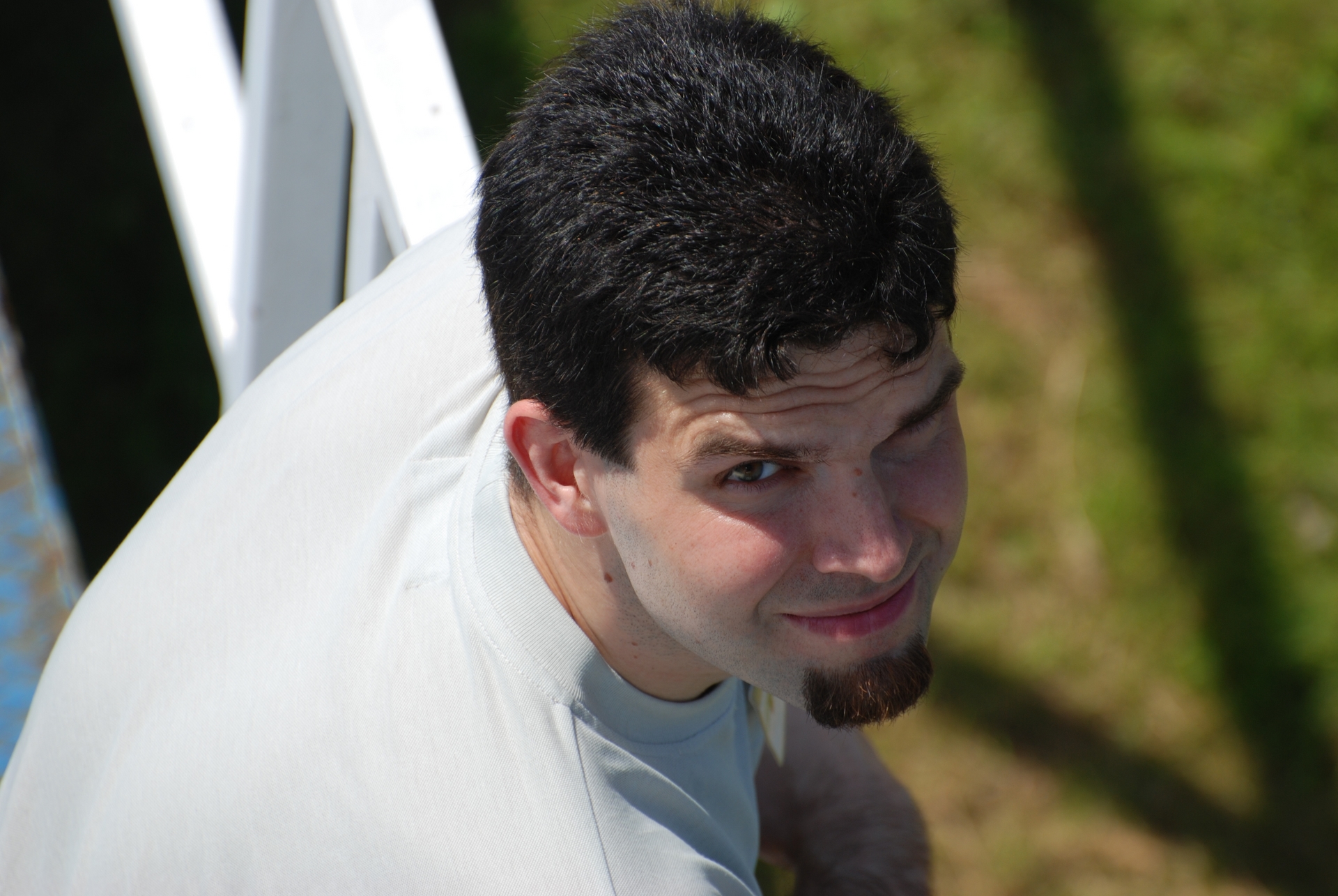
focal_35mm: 450
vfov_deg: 3.1
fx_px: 16744
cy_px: 448
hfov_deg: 4.6
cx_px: 669
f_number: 5.6
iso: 100
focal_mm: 300
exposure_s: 1/400
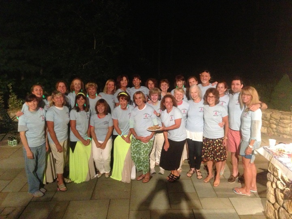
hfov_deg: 55.4
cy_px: 110
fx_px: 278
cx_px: 146
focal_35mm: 33
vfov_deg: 42.9
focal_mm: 4.13
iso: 800
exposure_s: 1/15
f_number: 2.4
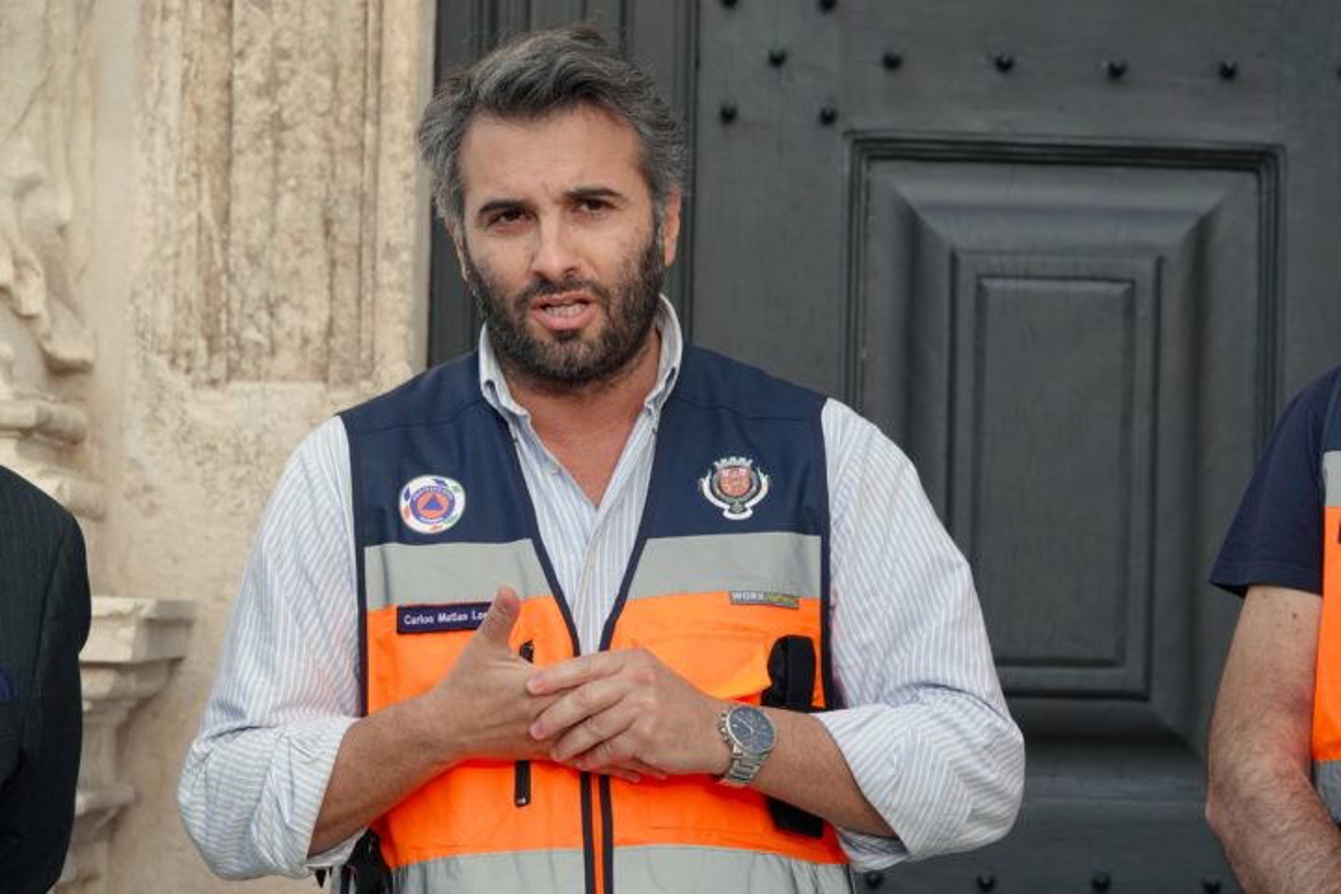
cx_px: 670
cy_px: 447
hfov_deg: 10.7
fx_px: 7151
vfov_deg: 7.2
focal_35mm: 192
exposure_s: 1/200
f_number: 4
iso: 125
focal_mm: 70.27
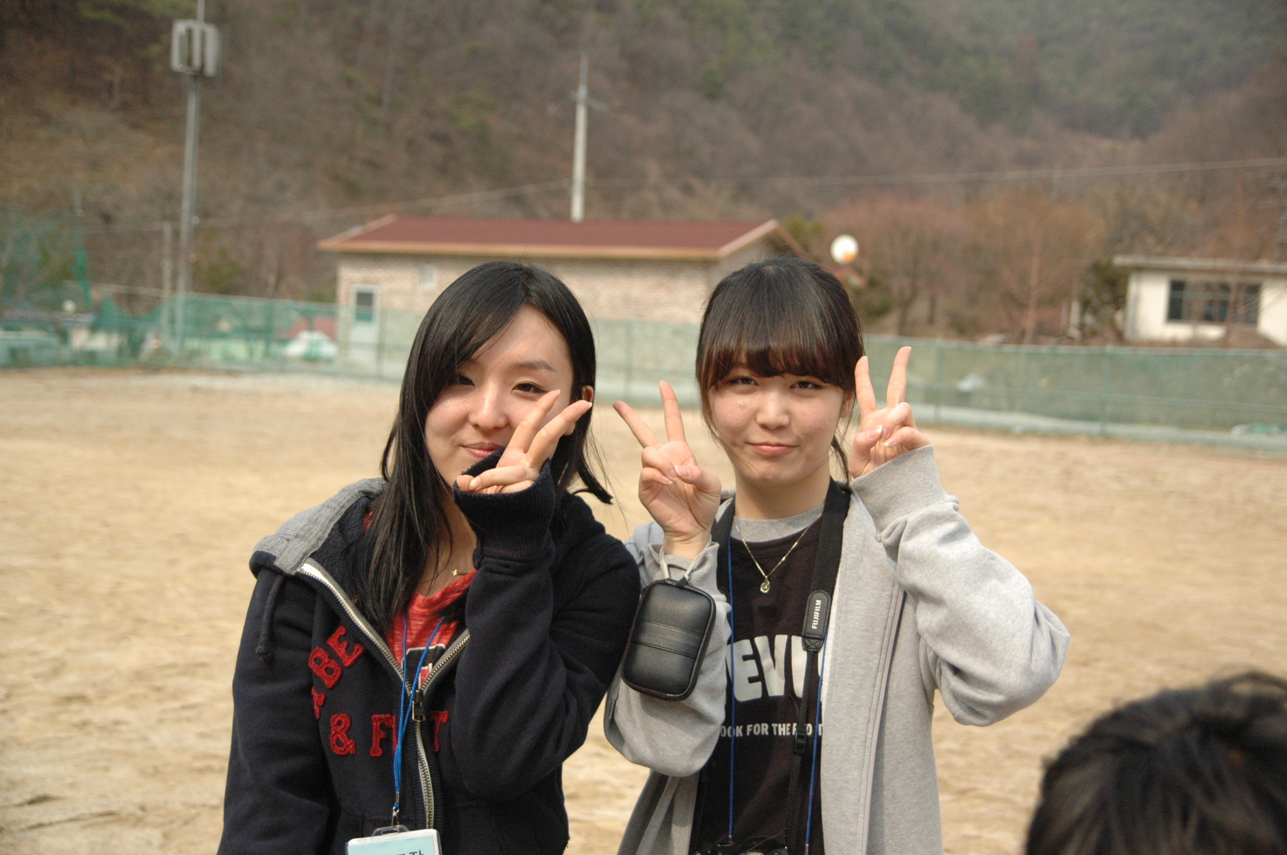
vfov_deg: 29.8
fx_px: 1607
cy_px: 428
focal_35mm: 45
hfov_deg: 43.6
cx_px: 644
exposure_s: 1/6400
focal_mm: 30
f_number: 2.8
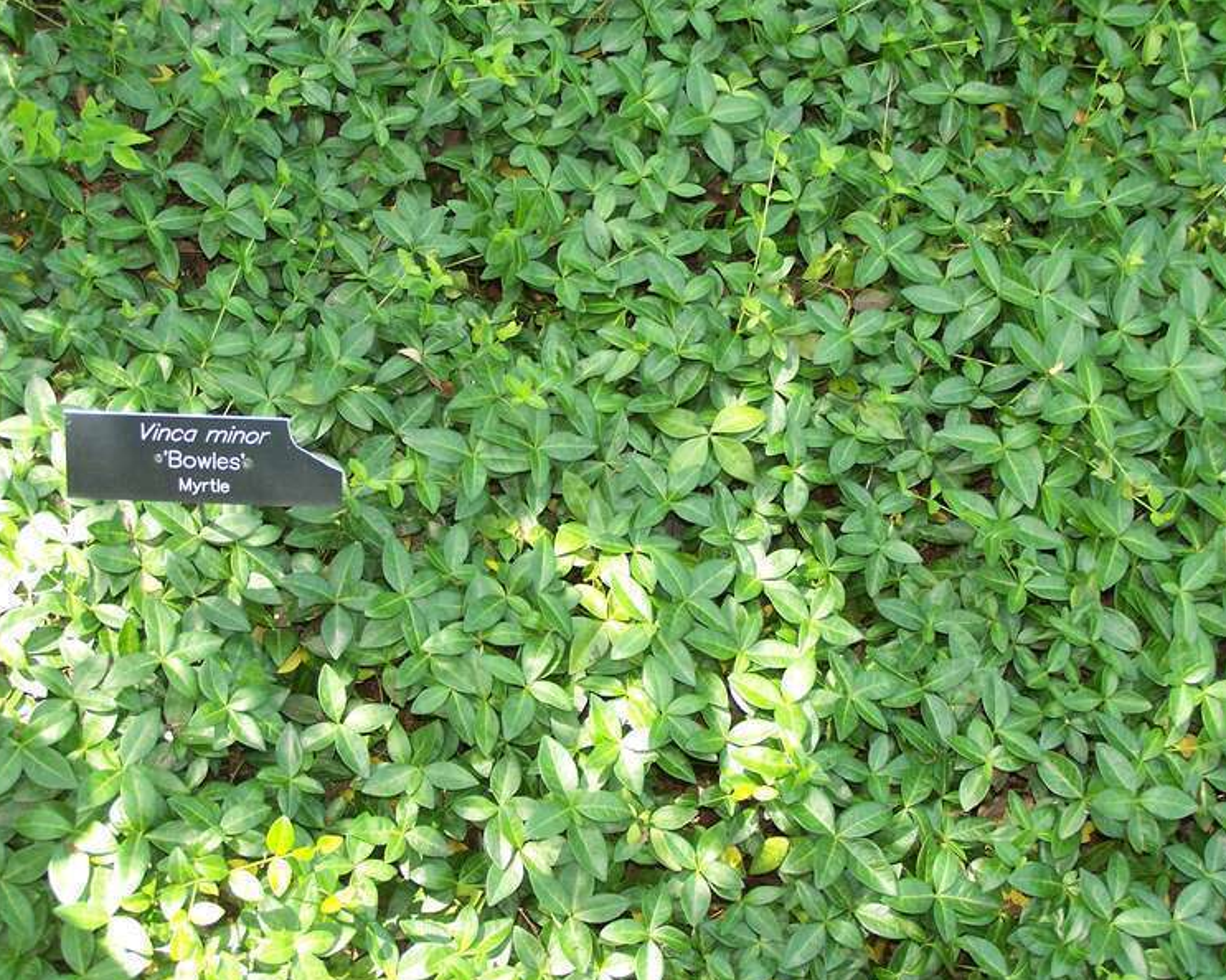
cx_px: 615
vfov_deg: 24.6
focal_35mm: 62
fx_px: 2249
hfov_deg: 30.5
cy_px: 493
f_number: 3.1
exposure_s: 1/125
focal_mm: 9.8
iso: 140
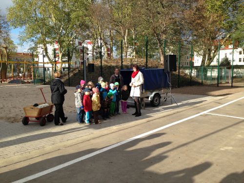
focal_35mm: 33
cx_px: 122
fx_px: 233
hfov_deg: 55.4
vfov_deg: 42.9
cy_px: 92
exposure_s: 1/775
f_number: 2.4
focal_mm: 4.12
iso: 50
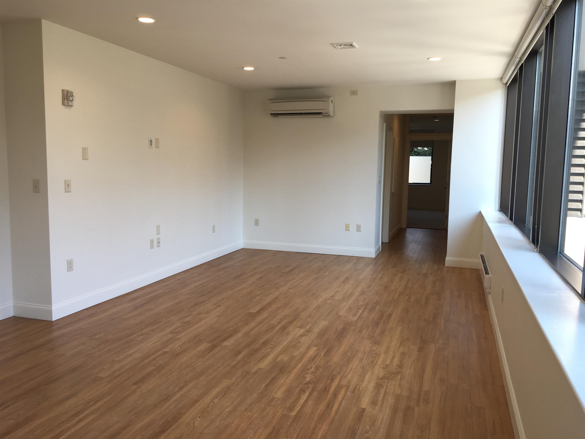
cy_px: 220
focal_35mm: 29
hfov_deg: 61.7
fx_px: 490
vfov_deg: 48.2
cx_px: 292
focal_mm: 4.15
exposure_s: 1/120
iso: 32
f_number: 2.2
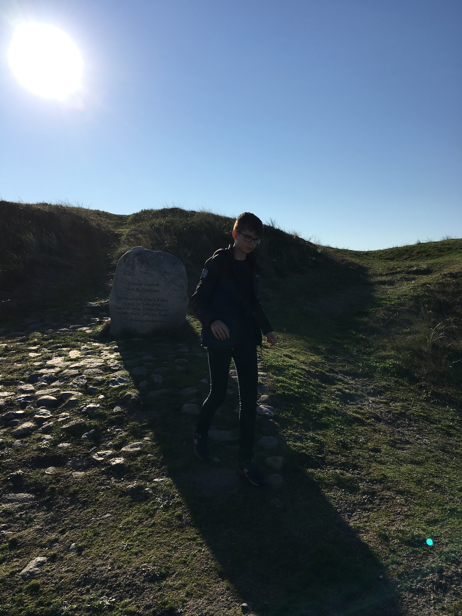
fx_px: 516
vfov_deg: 61.7
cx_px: 231
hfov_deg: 48.2
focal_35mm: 29
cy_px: 308
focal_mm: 4.15
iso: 25
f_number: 2.2
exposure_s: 1/3205
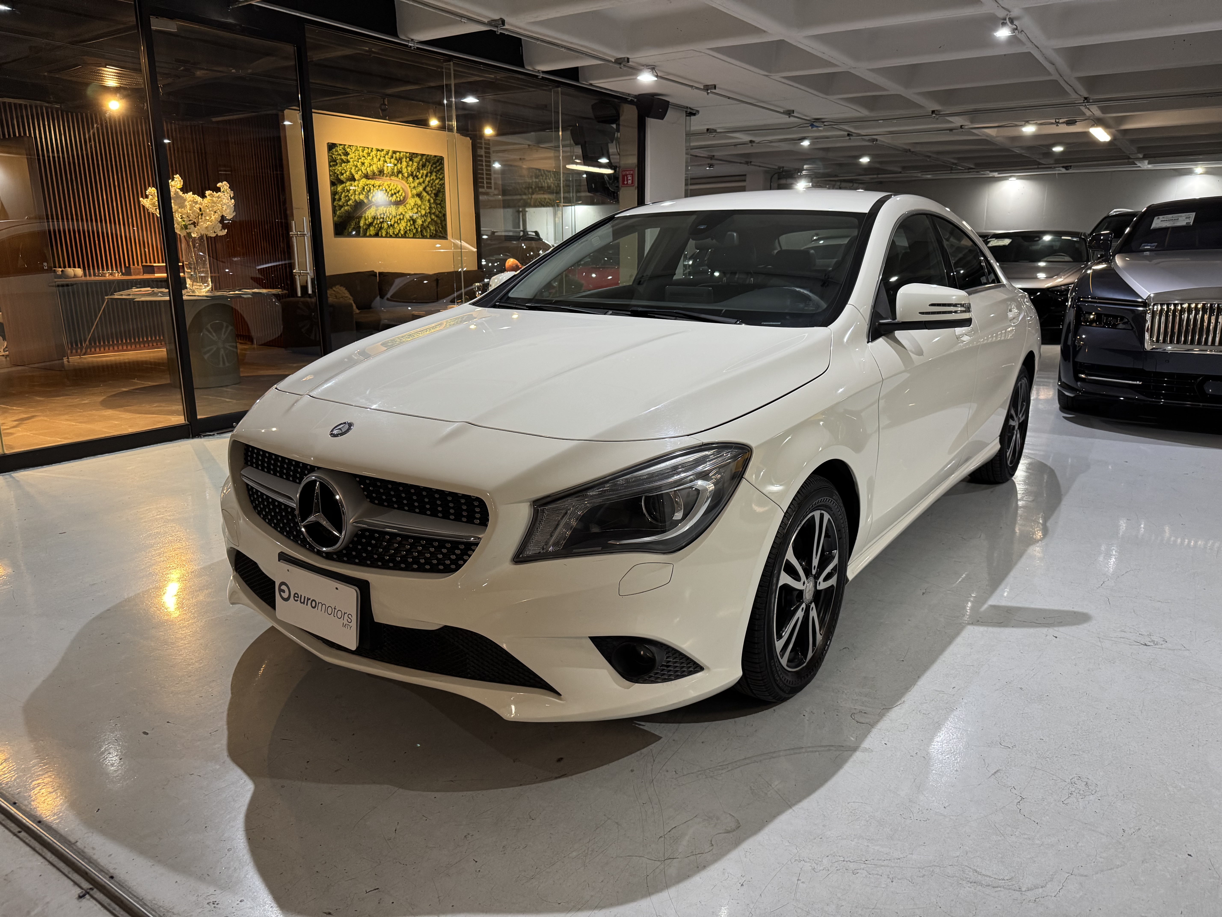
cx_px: 611
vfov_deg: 56.8
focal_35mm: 24
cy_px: 458
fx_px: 847
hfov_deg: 71.6
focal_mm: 6.76
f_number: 1.78
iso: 320
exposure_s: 1/60
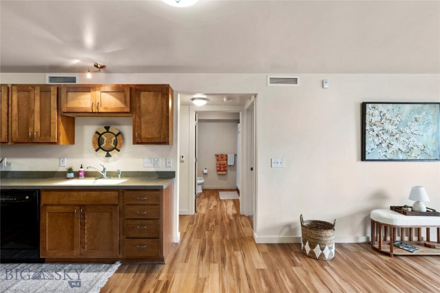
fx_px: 220
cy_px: 146
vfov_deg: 67.4
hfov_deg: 90.0
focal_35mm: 18
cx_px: 220
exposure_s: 1/2
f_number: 9
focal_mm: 18
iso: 320
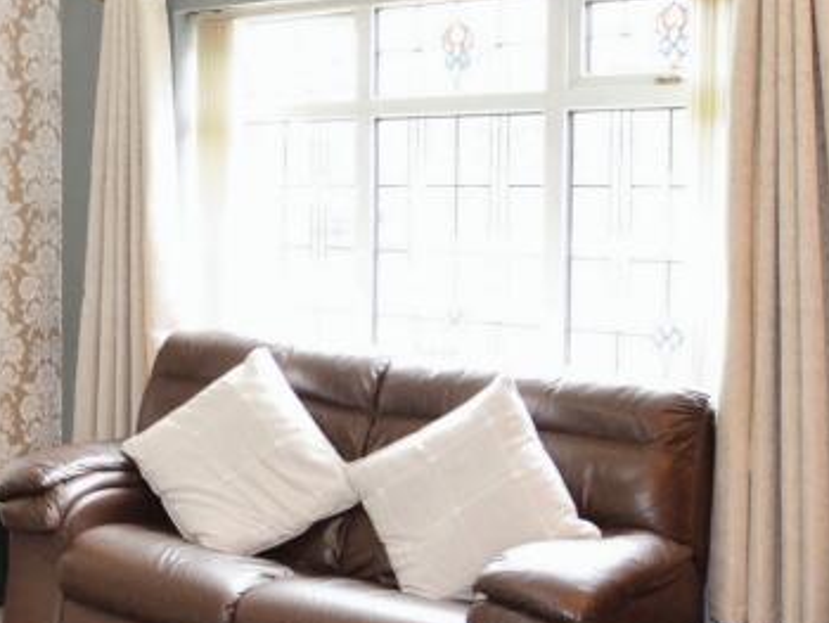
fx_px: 1112
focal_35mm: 46
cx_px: -123
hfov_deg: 34.2
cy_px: 558
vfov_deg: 30.0
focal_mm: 11
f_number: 2.8
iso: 500
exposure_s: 1/60
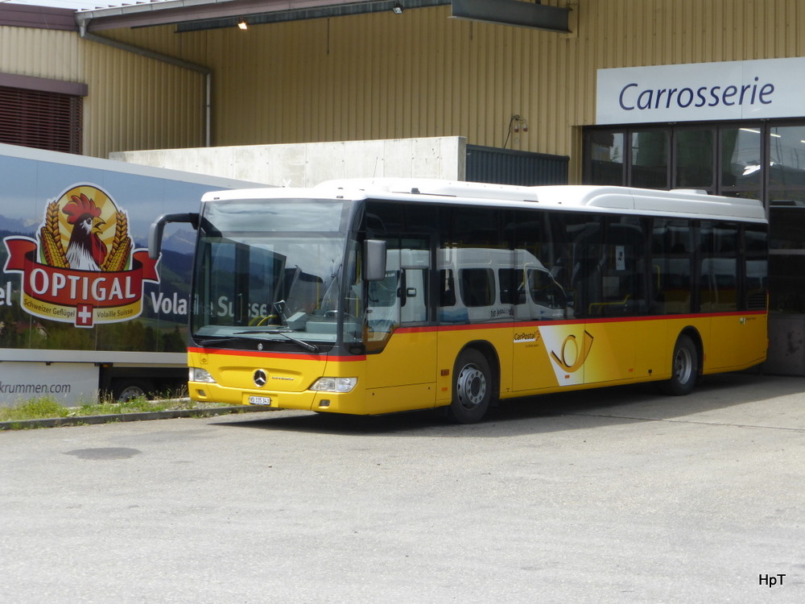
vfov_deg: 21.3
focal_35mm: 69
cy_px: 302
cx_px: 402
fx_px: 1605
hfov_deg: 28.2
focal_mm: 11.7
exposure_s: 1/400
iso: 100
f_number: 4.9
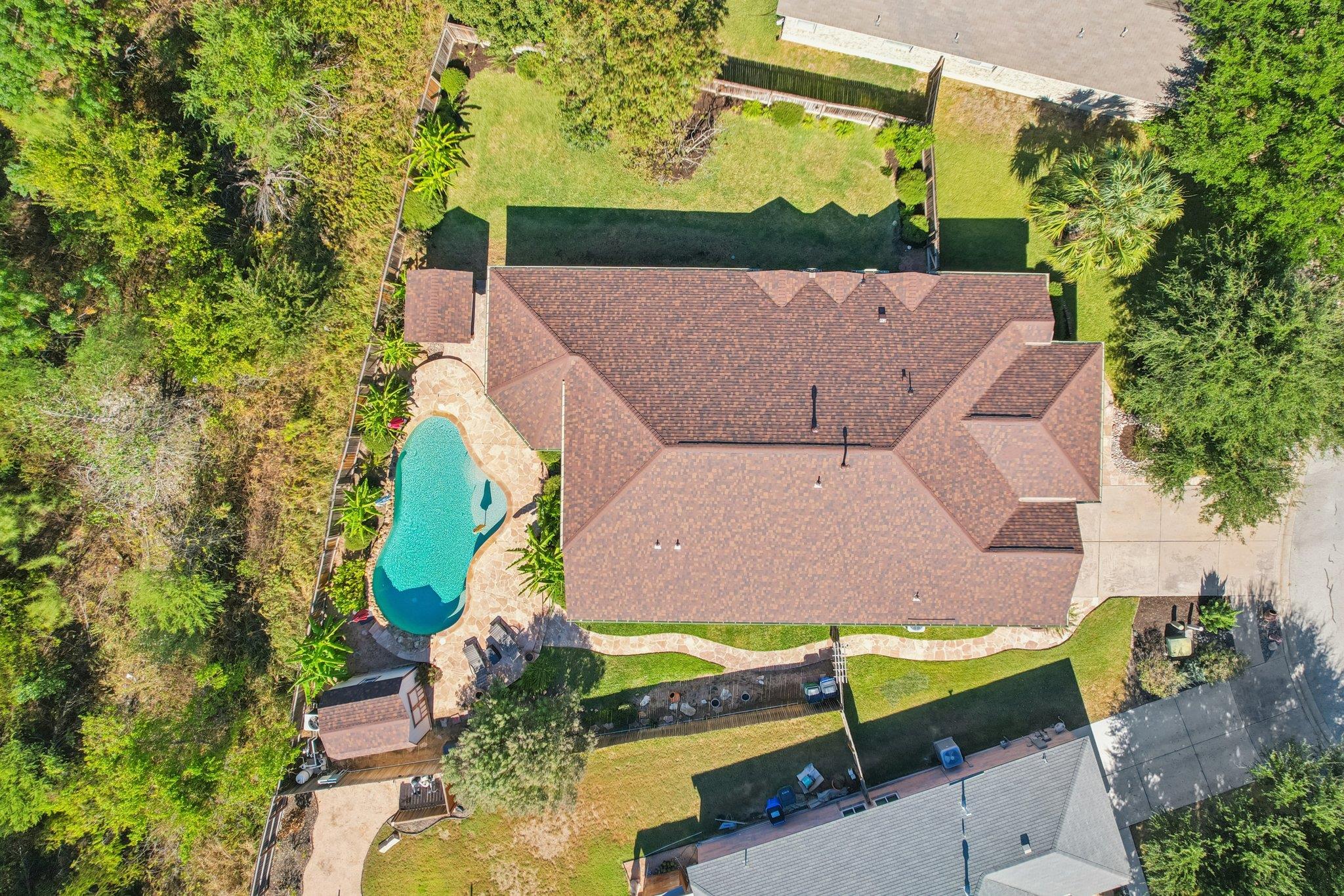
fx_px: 821
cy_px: 448
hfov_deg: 78.6
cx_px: 672
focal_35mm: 22
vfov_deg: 57.2
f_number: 2.8
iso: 100
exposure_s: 1/1000
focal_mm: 8.4
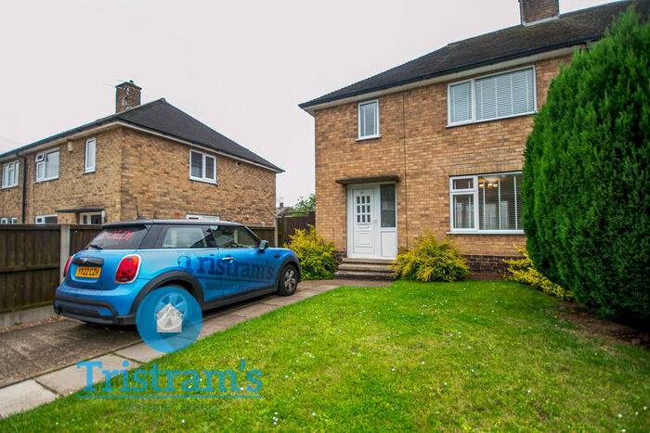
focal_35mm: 15
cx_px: 325
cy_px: 216
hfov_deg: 100.4
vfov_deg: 77.4
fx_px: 271
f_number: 5
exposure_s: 1/200
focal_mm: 10
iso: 400
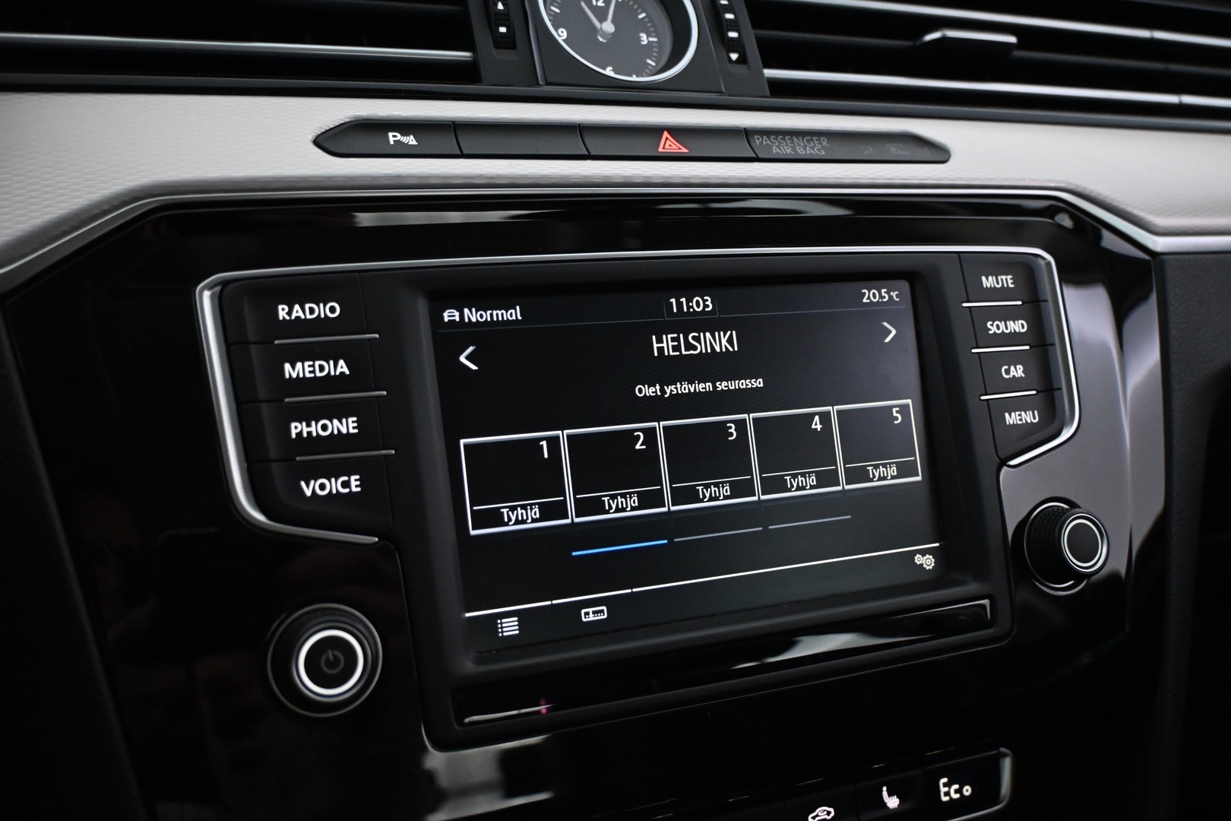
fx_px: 1103
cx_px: 616
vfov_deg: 40.8
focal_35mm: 32
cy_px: 410
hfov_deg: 58.3
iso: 3200
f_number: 4
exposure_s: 1/60
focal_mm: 21.5
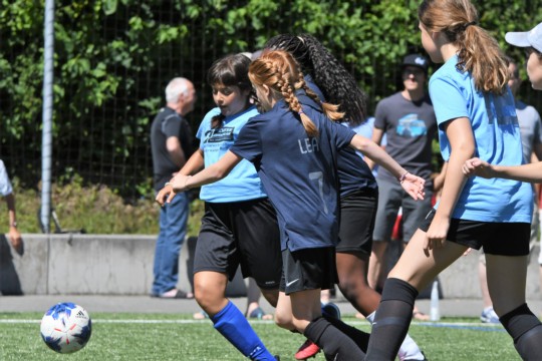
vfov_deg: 5.7
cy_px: 180
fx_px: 3613
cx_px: 271
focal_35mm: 240
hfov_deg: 8.6
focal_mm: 160
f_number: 6.3
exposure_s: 1/2500
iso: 640
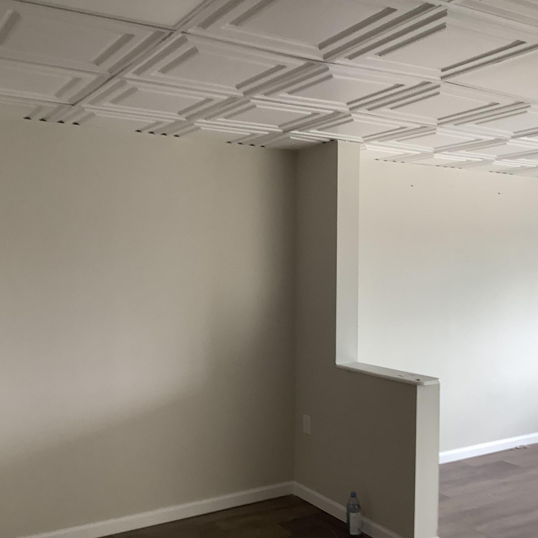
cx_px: 264
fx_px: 651
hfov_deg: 44.9
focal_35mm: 37
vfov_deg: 44.9
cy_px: 272
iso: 80
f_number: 2.4
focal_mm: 3.3
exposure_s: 1/60
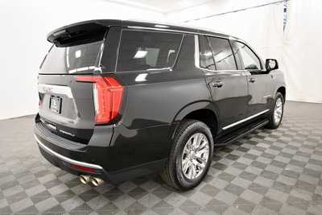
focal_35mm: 22
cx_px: 161
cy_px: 108
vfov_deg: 57.3
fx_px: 197
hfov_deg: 78.6
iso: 1800
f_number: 5.3
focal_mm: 15
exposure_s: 1/125
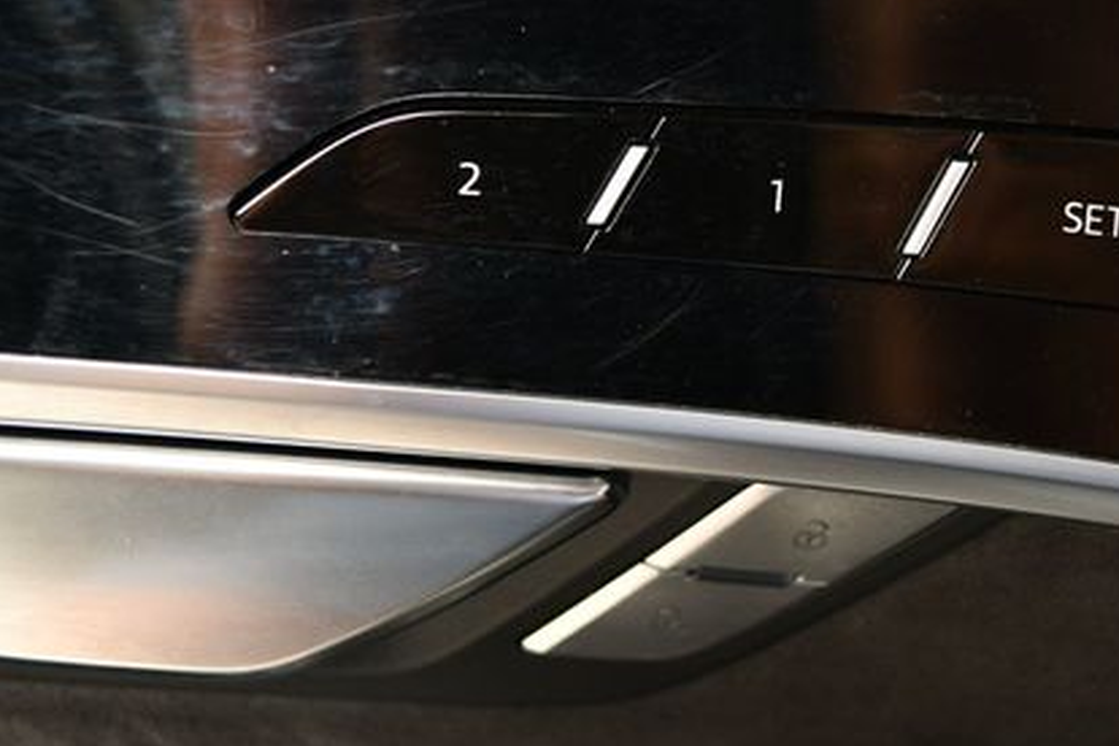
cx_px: 768
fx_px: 1585
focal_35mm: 51
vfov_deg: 26.4
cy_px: 270
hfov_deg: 38.3
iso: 100
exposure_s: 1/160
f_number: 4
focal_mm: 22
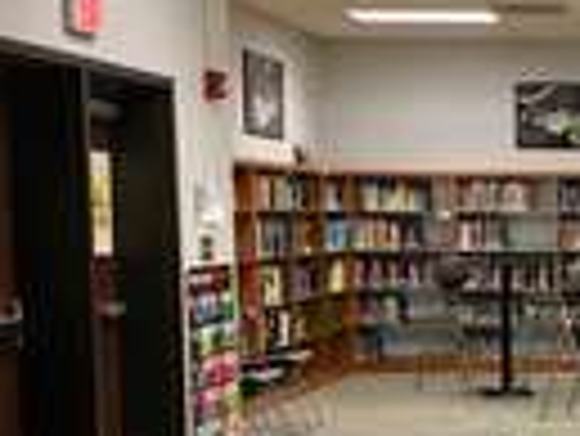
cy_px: 346
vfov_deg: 16.3
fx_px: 1509
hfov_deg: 19.6
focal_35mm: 90
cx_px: 809
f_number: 2.2
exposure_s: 1/15
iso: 32
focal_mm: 4.15
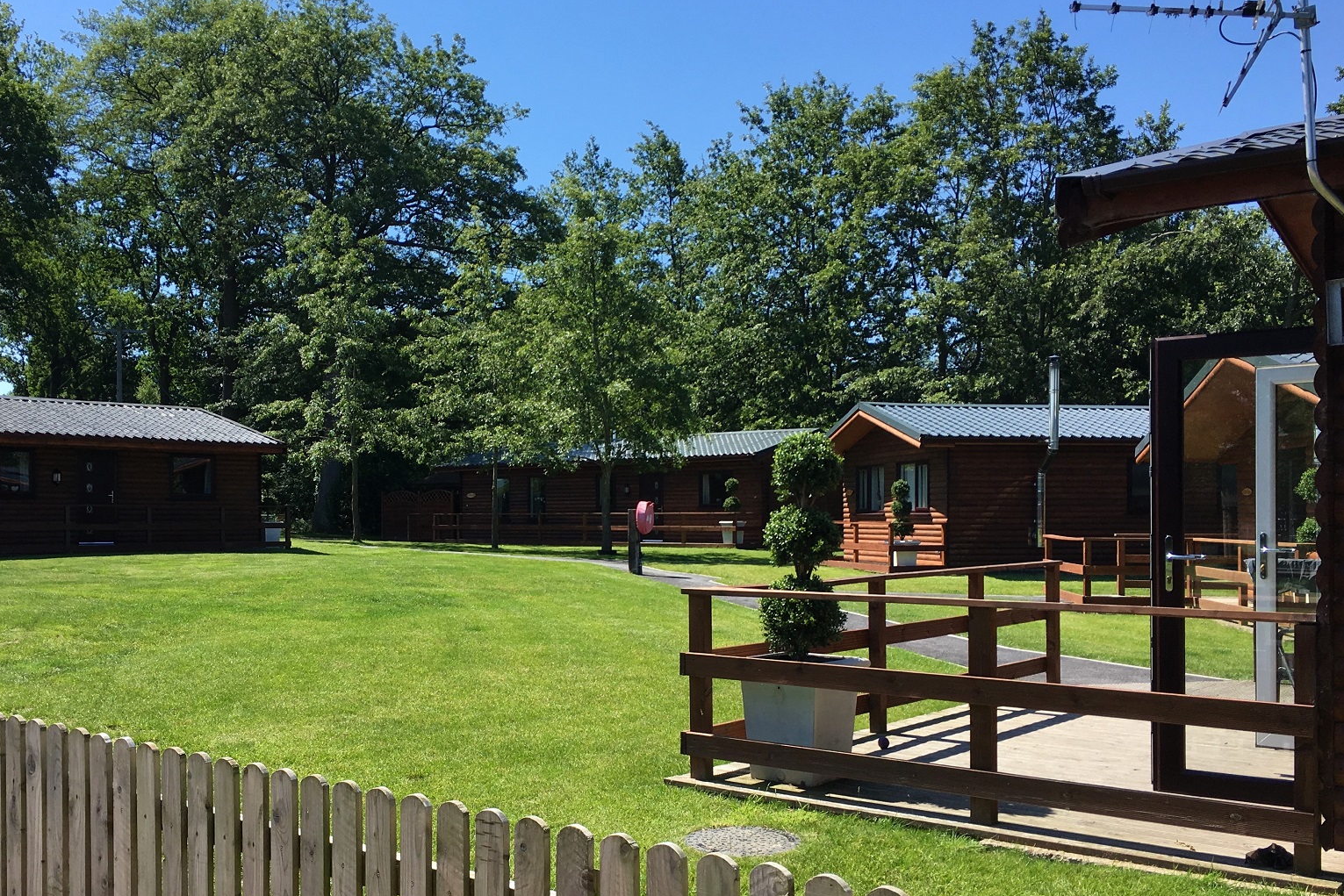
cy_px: 454
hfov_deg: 60.3
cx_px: 677
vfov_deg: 42.3
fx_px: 1157
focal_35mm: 31
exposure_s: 1/927
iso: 25
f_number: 2.2
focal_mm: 4.15
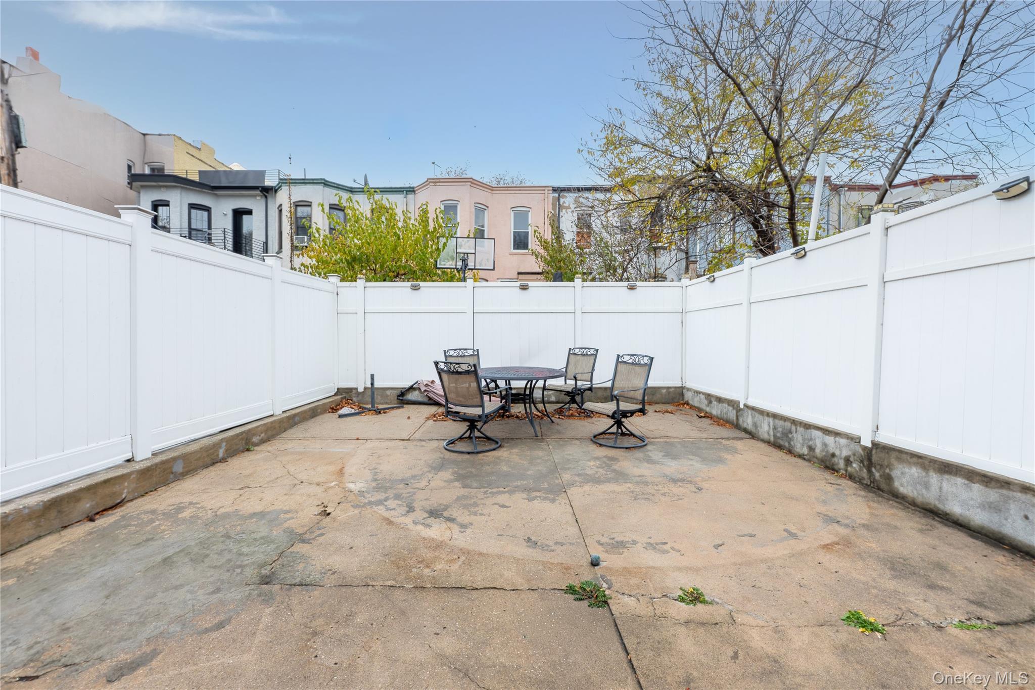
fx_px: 402
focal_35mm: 14
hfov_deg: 104.3
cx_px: 518
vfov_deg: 81.2
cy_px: 345
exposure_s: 1/1600
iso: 250
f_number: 8
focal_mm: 14
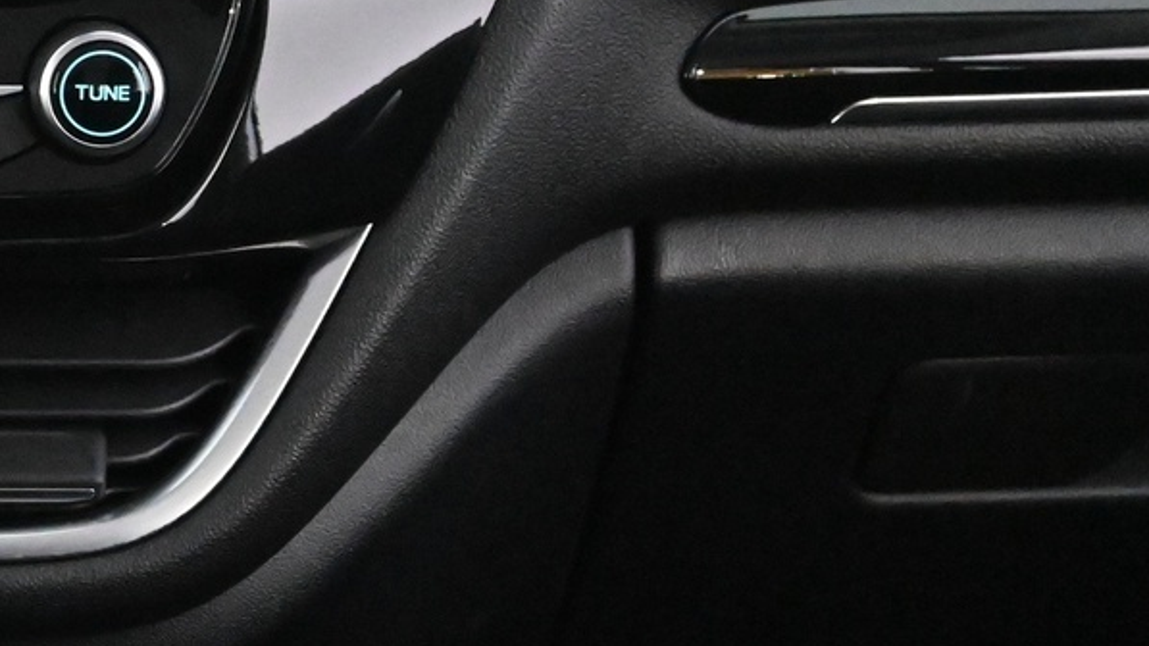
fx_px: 3965
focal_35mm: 130
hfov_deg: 15.8
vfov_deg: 9.3
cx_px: -289
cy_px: 263
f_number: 4.8
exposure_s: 1/50
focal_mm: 30.5
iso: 11400
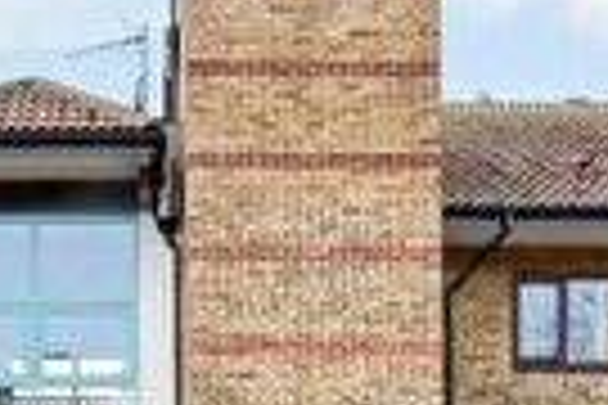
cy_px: 556
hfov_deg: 25.7
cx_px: 149
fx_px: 1317
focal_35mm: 78
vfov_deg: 16.4
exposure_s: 1/800
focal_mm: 10
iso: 1000
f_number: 8
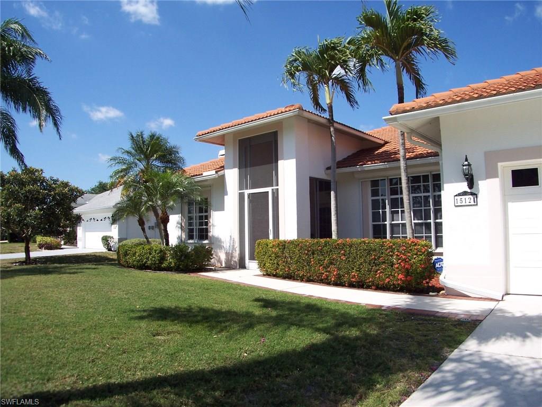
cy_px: 204
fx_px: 611
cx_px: 271
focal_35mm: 39
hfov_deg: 47.9
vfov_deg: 36.8
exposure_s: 1/750
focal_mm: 8
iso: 100
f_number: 4
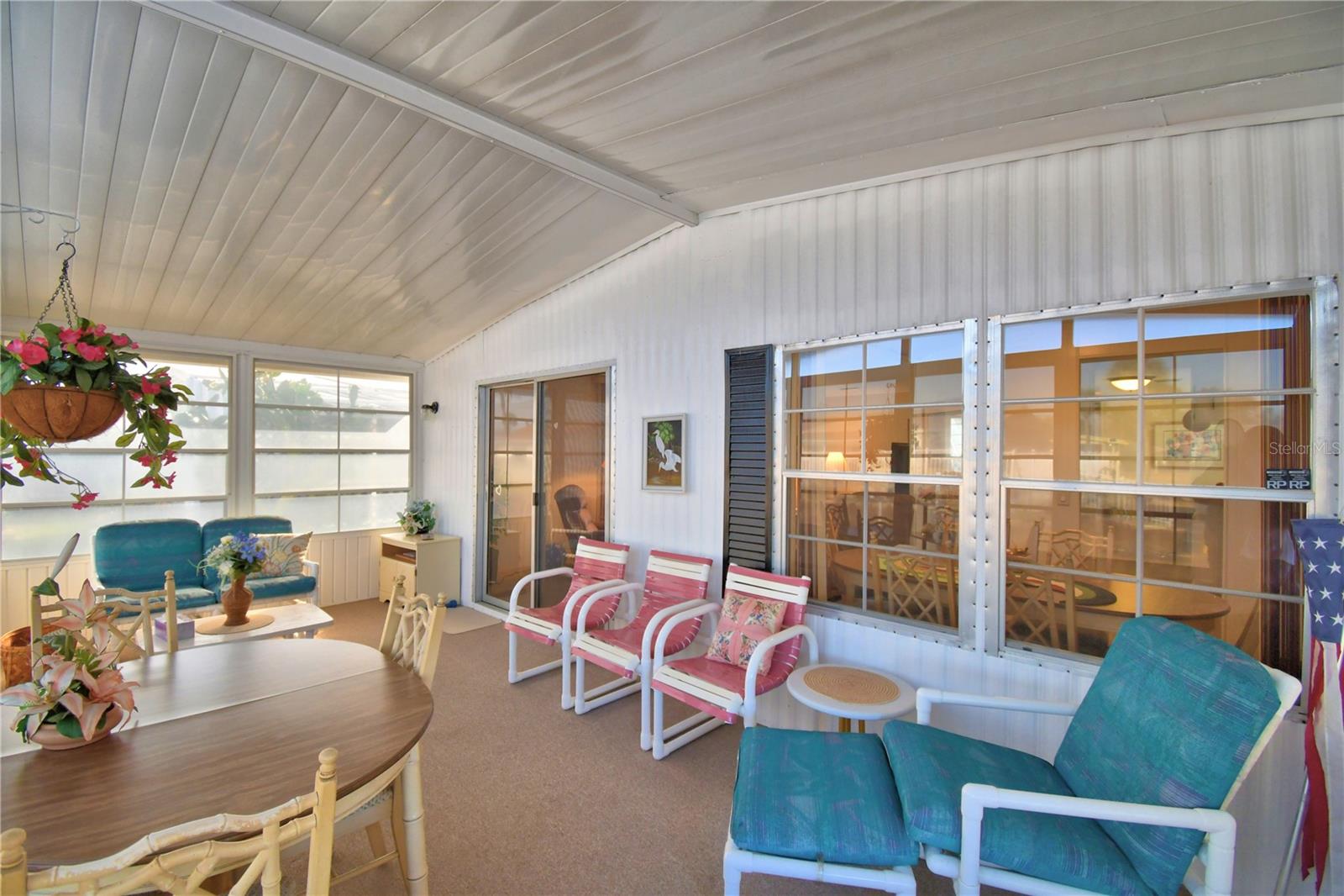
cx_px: 672
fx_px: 560
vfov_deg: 77.3
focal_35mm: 15
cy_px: 448
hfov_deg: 100.4
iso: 400
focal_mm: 10
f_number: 4.5
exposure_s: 1/125
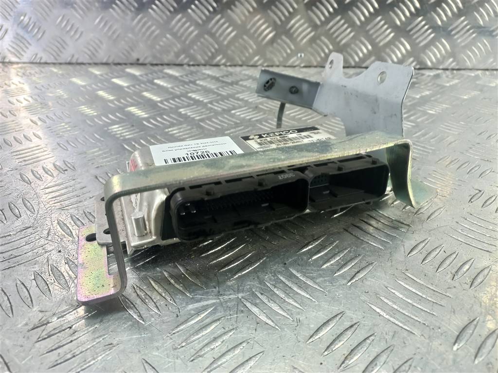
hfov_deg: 69.4
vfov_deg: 54.9
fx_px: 360
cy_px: 186
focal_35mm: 25
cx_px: 249
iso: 100
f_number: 1.8
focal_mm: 4.6
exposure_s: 1/50
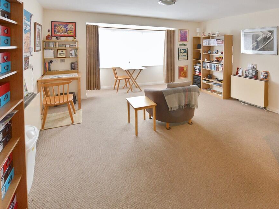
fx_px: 137
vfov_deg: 74.7
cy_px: 107
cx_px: 162
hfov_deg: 90.3
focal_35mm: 17
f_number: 8
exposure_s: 1/15
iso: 400
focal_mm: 10
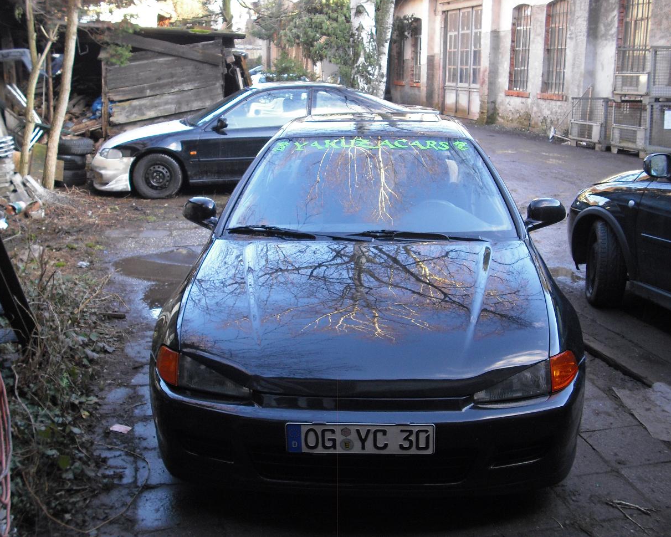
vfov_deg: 37.3
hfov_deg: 45.8
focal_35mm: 40
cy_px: 266
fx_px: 794
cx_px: 339
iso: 200
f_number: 2.8
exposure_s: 1/60
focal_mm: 6.2
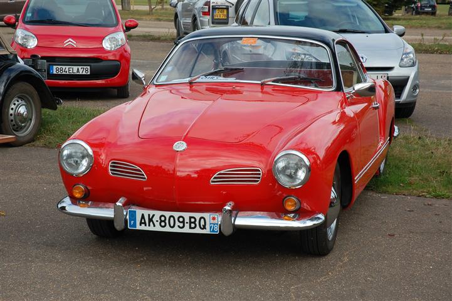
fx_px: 1035
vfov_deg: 16.5
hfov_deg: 24.6
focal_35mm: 82
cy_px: 150
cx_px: 226
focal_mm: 55
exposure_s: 1/200
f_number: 7.1
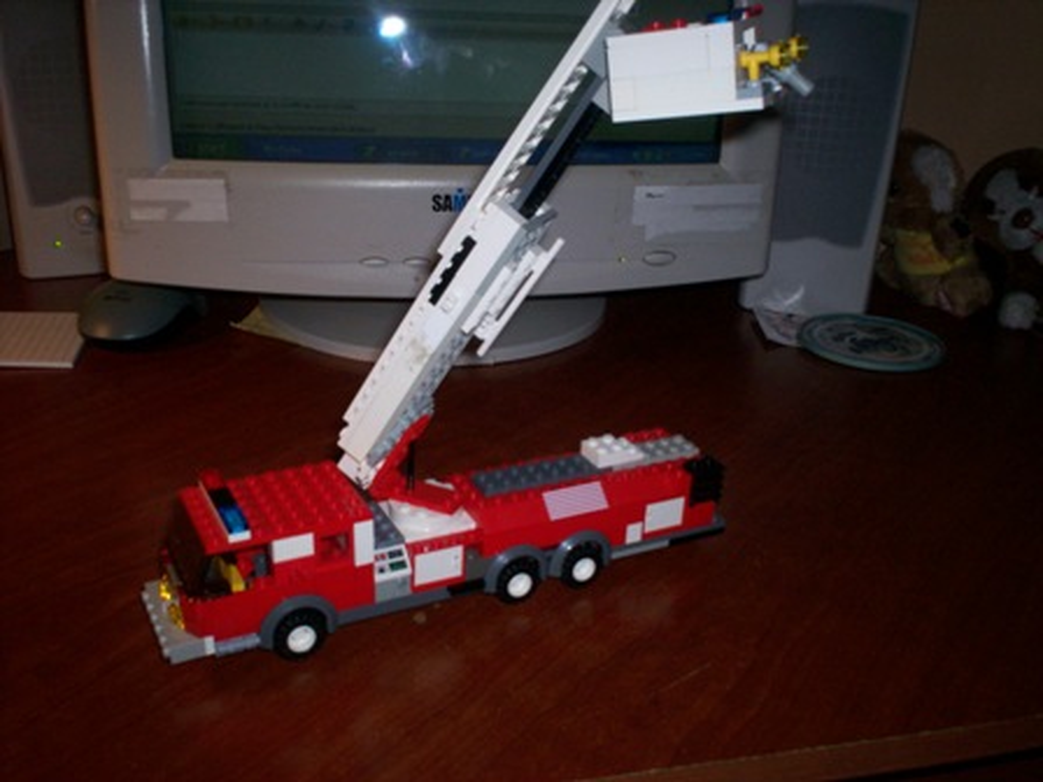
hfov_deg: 51.4
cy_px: 391
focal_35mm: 36
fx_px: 1085
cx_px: 522
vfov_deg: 39.7
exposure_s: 1/60
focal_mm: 6
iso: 140
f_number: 4.5
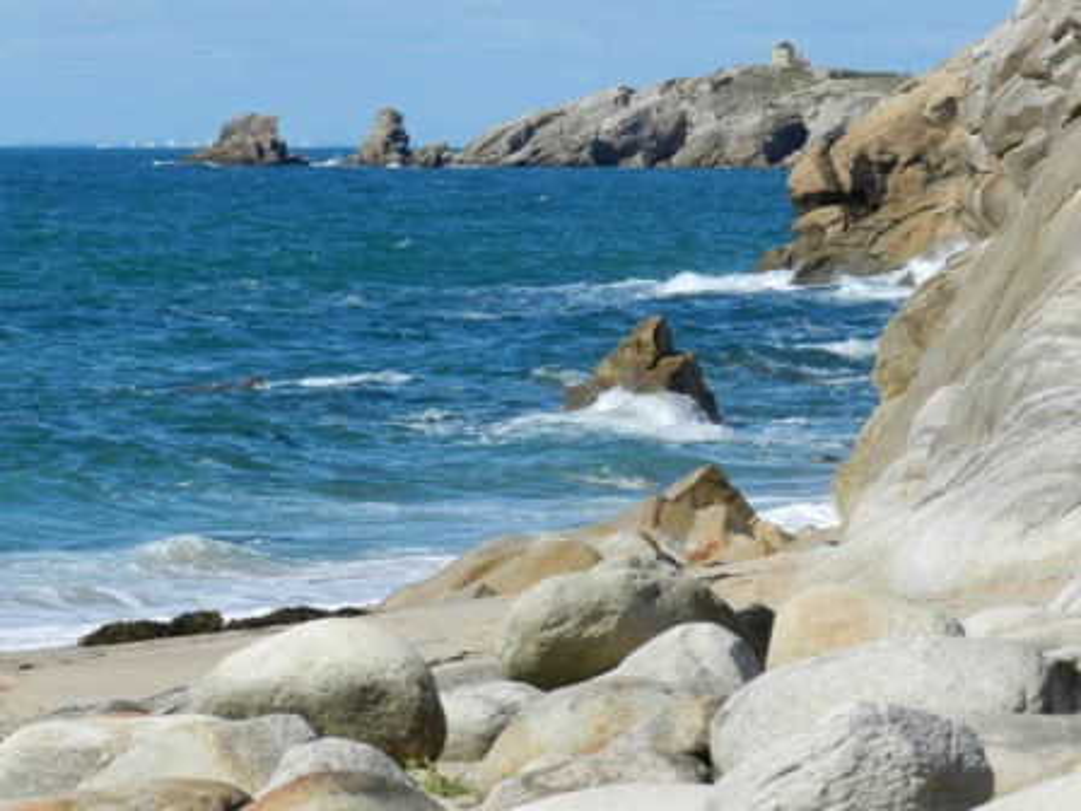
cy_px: 406
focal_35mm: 215
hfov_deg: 9.2
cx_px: 540
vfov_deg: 6.9
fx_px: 6714
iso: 160
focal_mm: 38.2
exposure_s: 1/800
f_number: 5.6
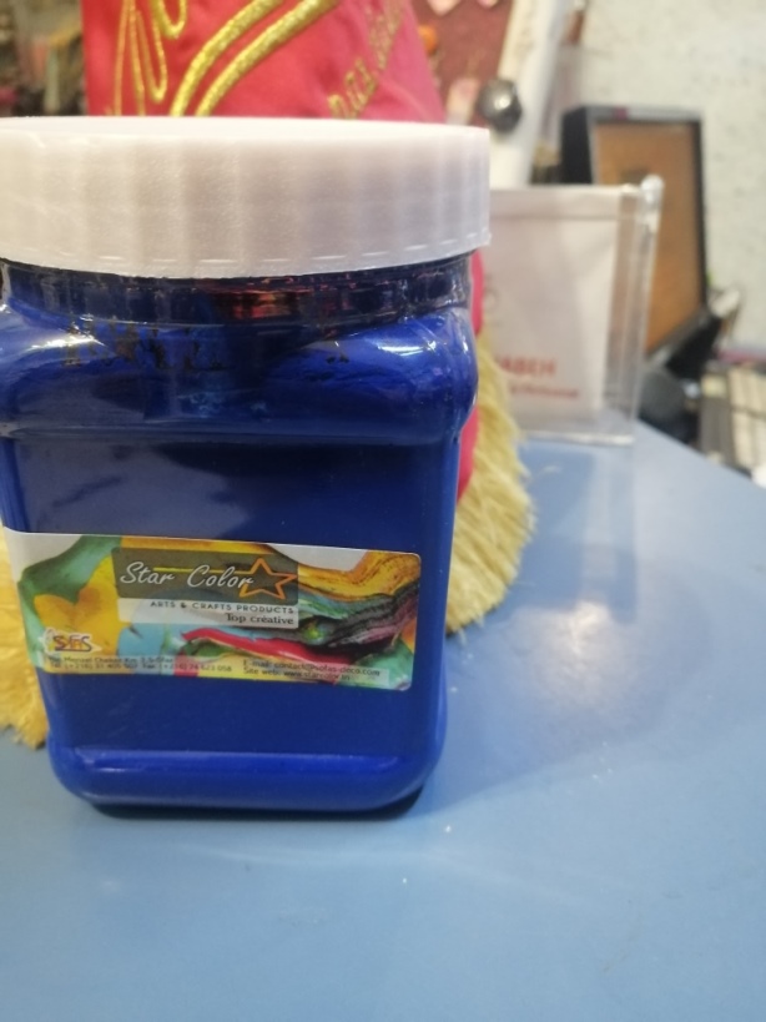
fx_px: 767
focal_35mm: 26
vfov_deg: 67.3
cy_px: 511
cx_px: 383
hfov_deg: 53.1
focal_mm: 3.96
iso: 640
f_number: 1.8
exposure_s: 1/25
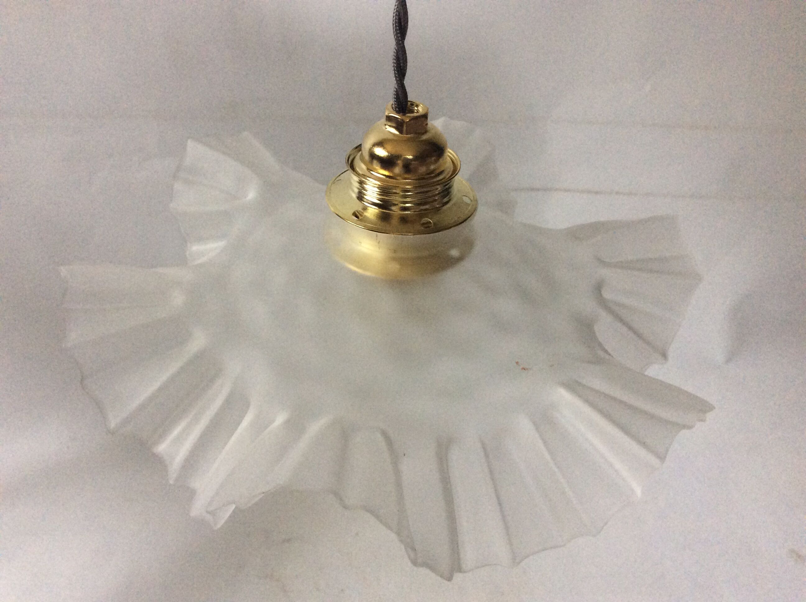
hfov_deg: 56.9
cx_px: 403
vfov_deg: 44.1
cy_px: 301
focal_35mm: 32
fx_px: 744
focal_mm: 3.3
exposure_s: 1/25
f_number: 2.4
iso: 200
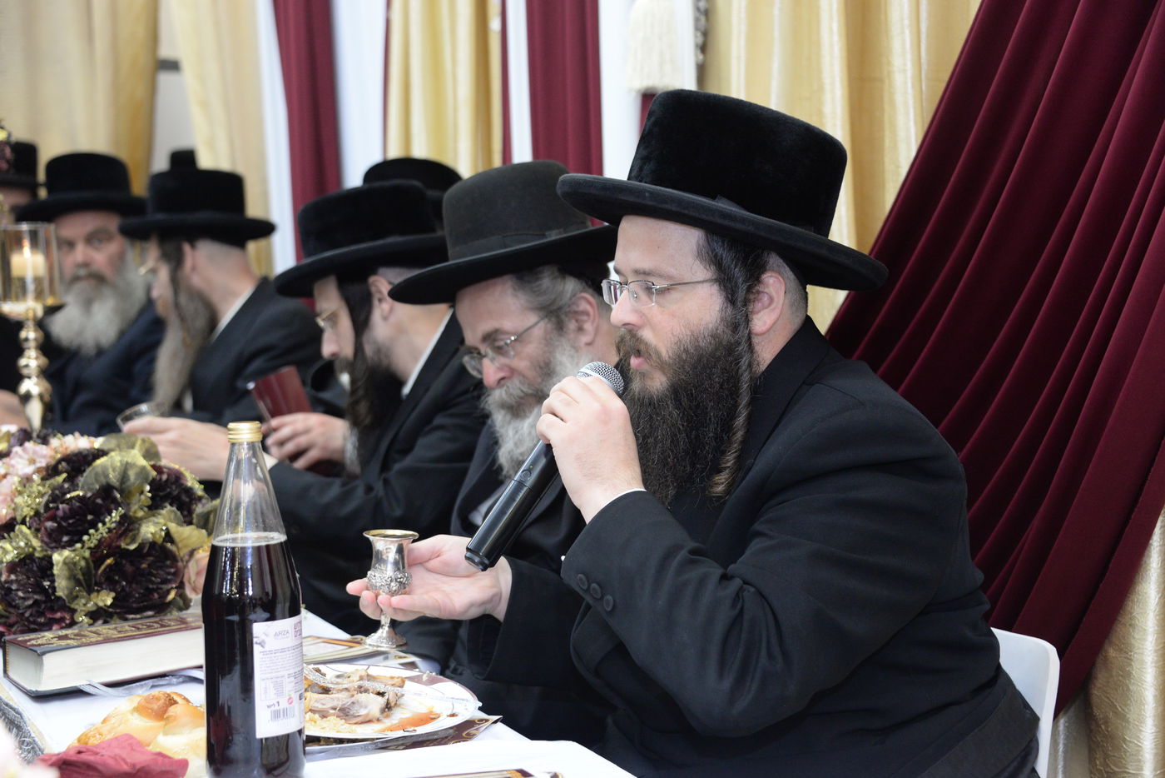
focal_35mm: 68
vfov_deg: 20.0
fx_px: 2201
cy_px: 389
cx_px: 582
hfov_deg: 29.6
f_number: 5
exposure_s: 1/60
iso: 2500
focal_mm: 68
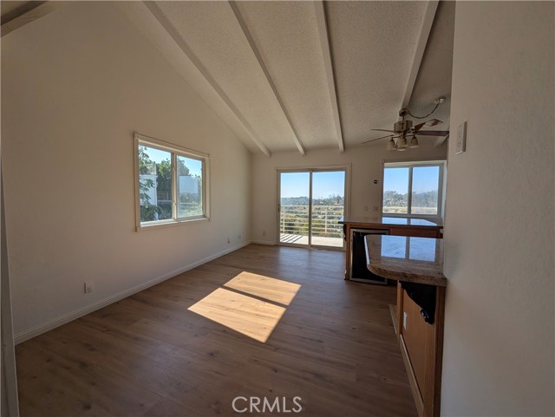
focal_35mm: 12
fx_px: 193
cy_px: 208
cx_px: 278
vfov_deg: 94.6
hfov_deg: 110.5
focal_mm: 2.02
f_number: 1.7
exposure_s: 1/1300
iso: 50
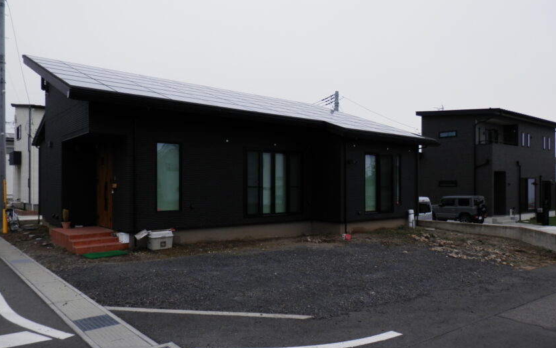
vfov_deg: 46.0
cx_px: 281
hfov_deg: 68.4
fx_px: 409
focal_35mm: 27
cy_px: 185
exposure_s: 1/1000
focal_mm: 4.5
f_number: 3
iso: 80
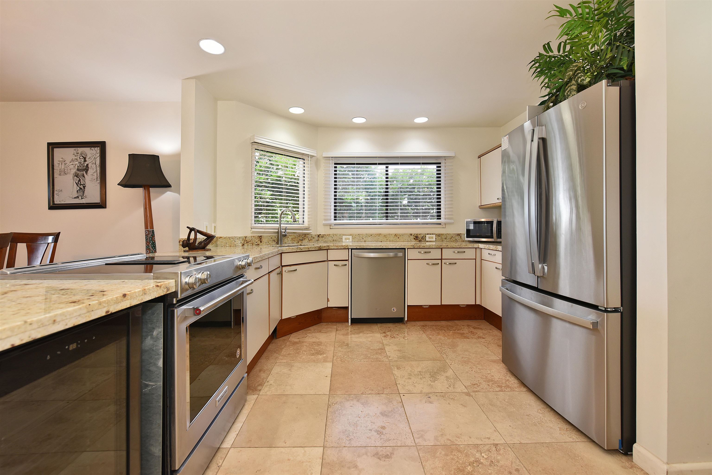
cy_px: 238
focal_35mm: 14
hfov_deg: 104.2
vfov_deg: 81.2
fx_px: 277
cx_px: 356
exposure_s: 1/60
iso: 3600
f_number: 16
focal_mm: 14
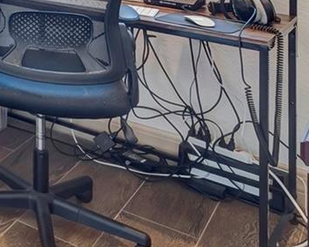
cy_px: -156
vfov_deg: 20.4
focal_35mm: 60
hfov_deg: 19.4
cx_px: -298
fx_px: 549
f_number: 9
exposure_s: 1/2.5
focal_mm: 14
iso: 250
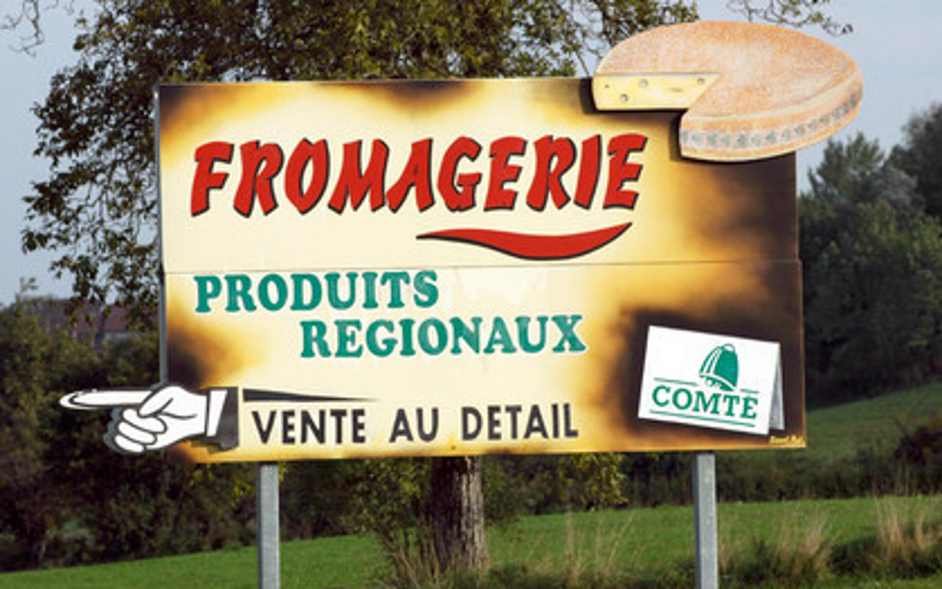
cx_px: 471
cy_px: 279
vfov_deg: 4.3
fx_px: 7883
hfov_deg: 6.8
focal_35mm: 307
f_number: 8
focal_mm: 200
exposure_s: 1/640
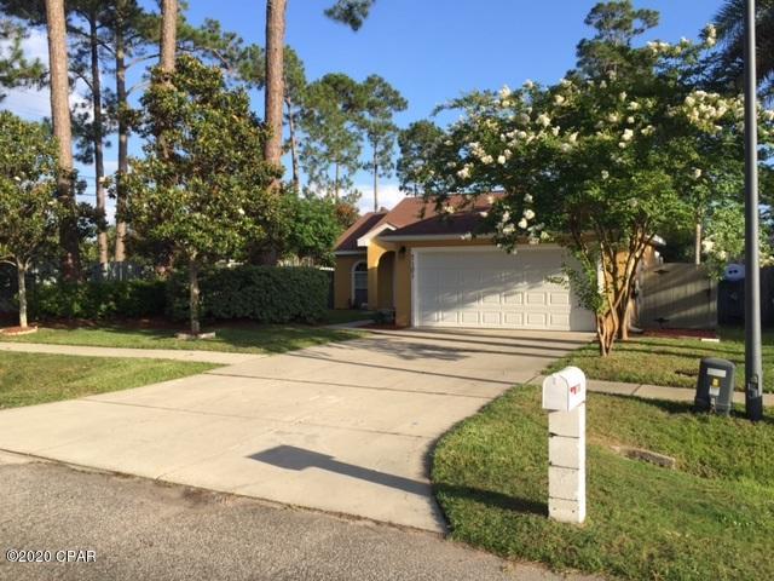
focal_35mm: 29
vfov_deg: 48.2
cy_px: 290
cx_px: 387
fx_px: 648
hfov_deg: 61.7
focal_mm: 4.15
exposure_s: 1/989
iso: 32
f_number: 2.2
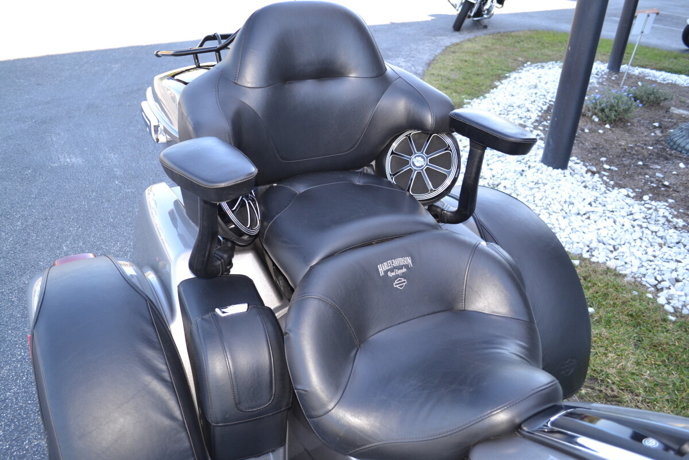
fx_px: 574
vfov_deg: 43.6
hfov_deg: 61.9
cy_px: 230
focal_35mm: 30
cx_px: 344
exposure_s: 1/125
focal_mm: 20
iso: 220
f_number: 4
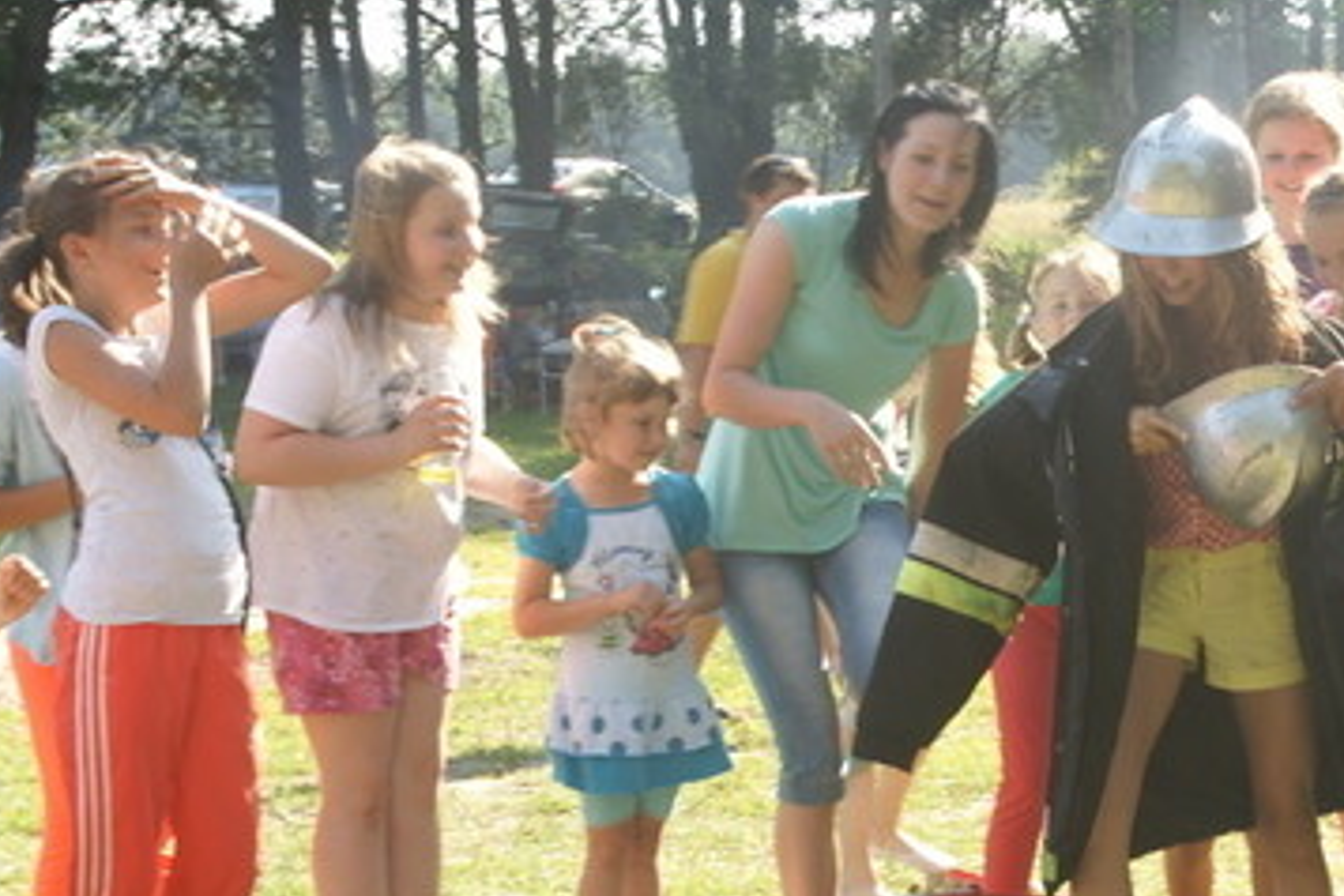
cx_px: 1325
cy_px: 725
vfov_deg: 11.3
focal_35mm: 121
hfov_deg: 16.6
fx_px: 4517
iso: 100
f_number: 6.3
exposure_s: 1/60
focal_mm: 30
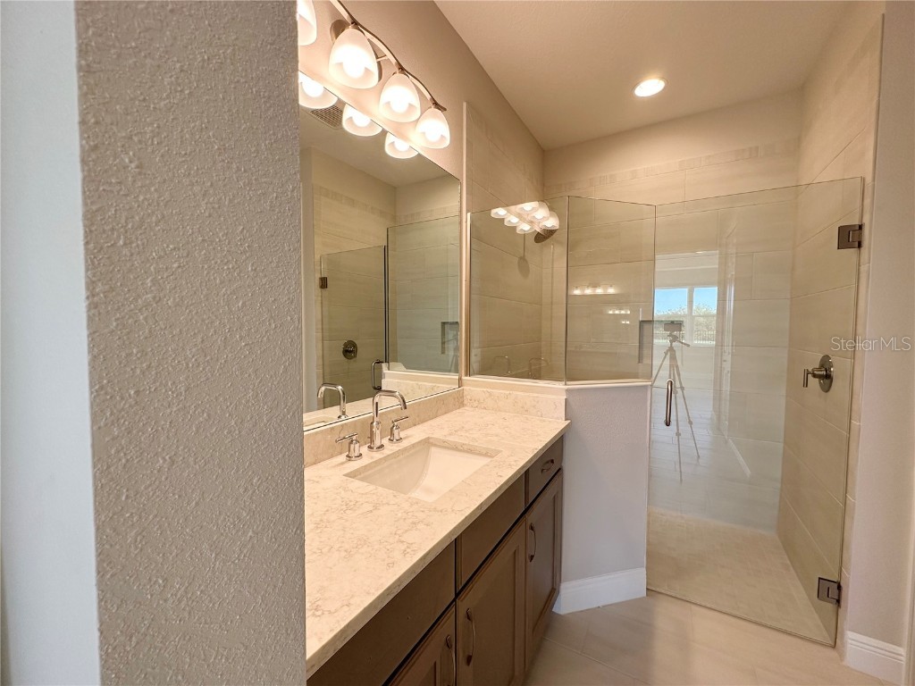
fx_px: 370
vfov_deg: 85.7
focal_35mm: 14
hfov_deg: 102.1
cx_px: 458
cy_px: 343
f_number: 2.2
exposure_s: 1/120
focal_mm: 2.22
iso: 100
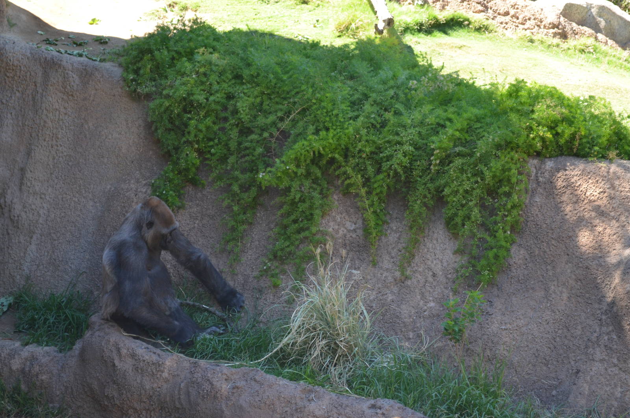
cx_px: 315
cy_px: 209
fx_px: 1441
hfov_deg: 24.7
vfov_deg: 16.5
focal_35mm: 82
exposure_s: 1/125
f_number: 5.6
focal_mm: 55
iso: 400
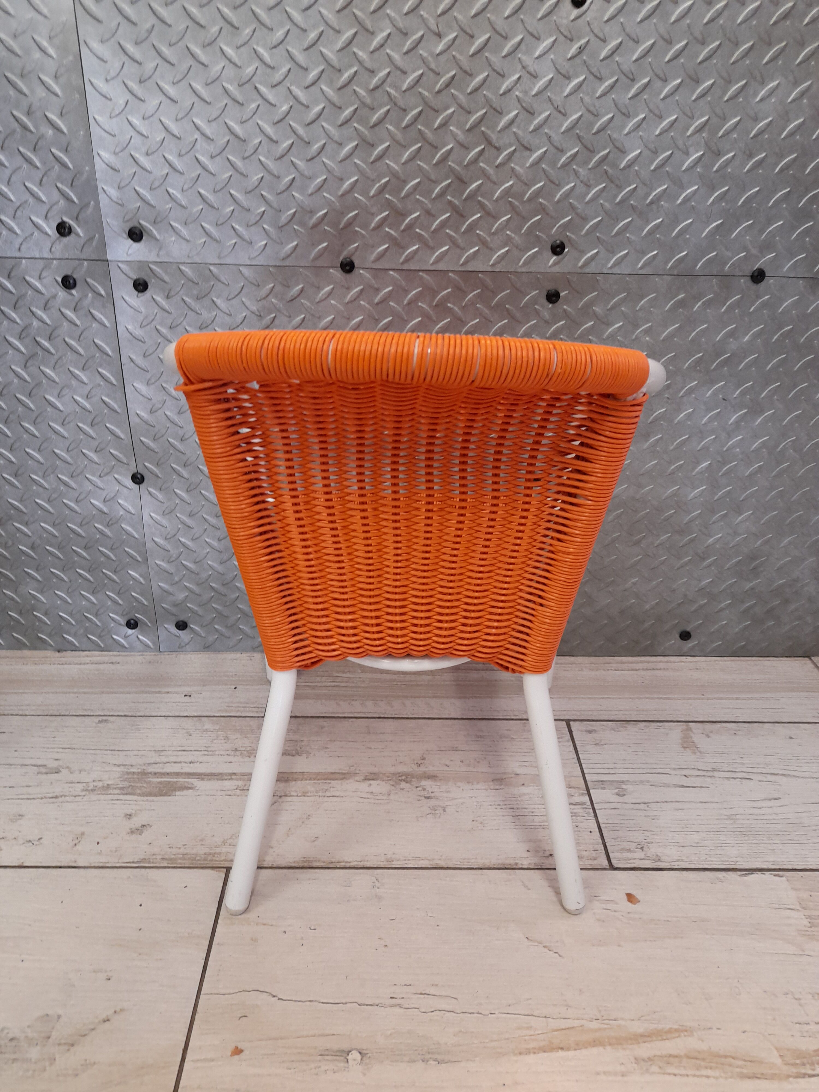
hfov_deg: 54.9
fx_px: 789
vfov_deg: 69.4
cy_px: 546
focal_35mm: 25
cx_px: 410
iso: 160
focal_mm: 4.6
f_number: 2
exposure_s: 1/50
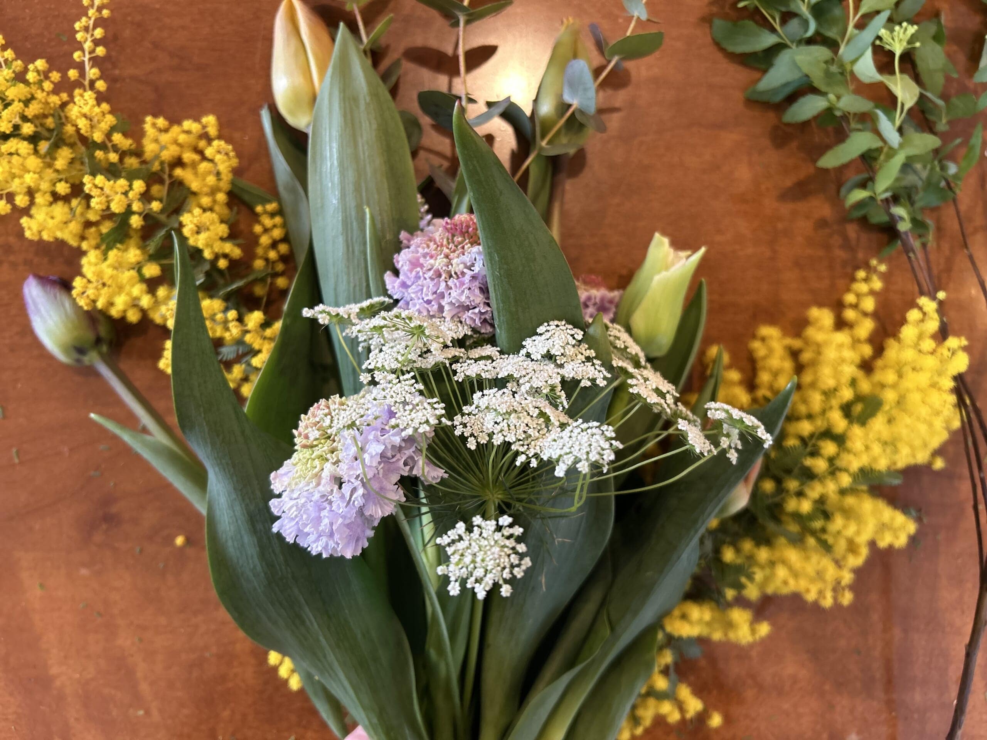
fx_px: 741
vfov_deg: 53.1
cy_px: 370
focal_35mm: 26
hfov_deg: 67.3
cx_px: 494
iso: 200
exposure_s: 1/60
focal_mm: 5.7
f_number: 1.5
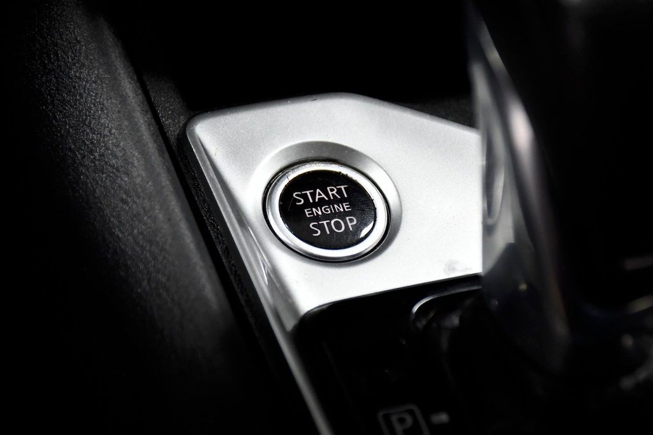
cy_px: 218
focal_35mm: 105
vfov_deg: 13.0
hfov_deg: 19.5
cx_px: 326
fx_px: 1905
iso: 2500
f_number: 5
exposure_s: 1/250
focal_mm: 70
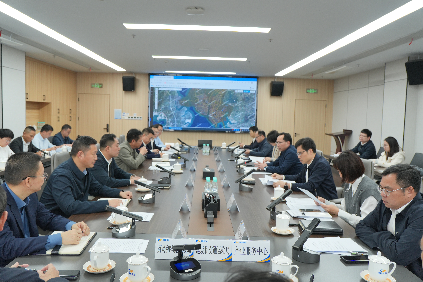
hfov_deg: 61.9
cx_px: 212
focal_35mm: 30
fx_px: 352
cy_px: 141
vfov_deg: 43.6
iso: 320
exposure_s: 1/200
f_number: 3.5
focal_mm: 20
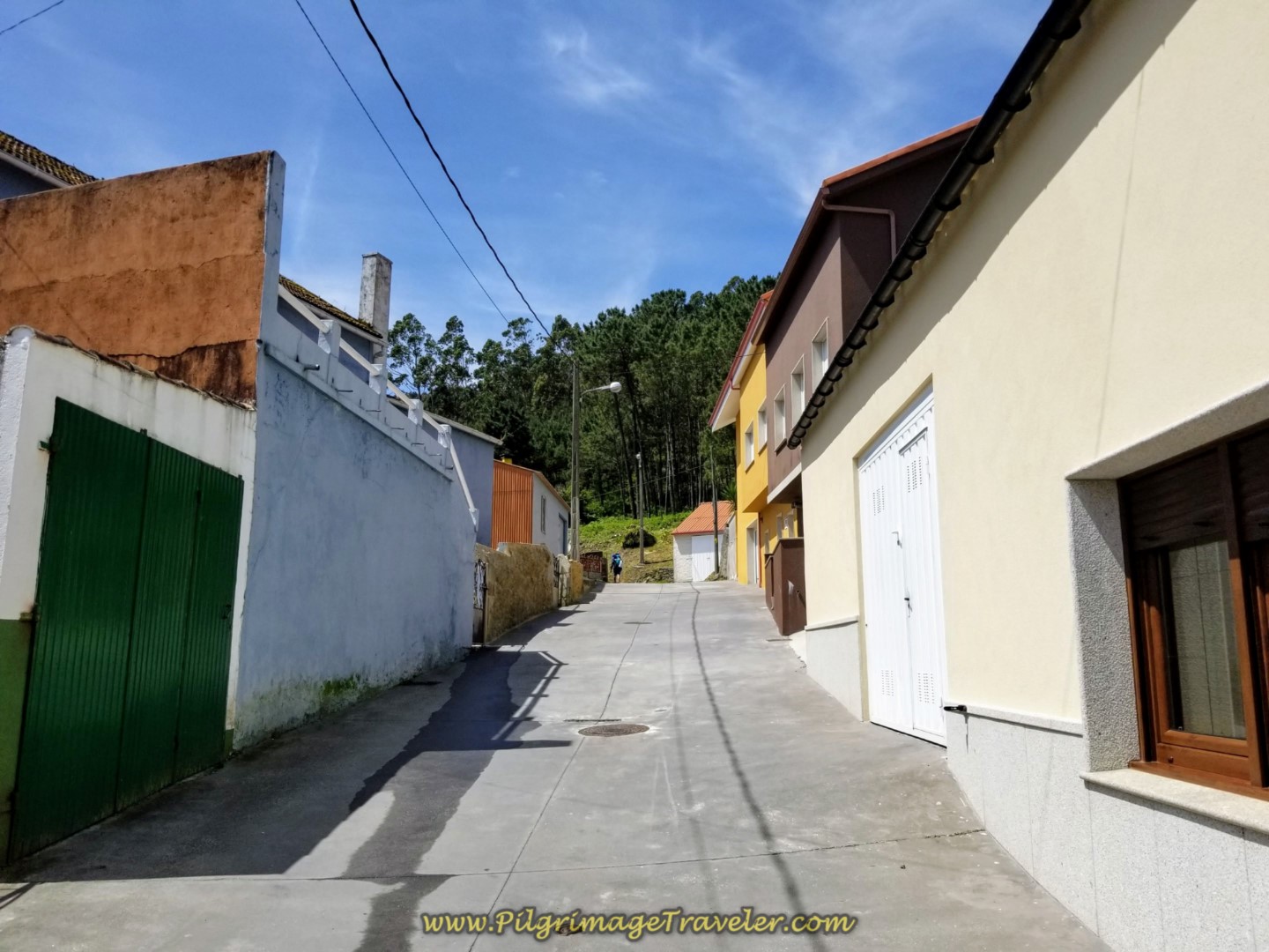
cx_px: 634
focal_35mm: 26
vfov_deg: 53.1
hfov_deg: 67.3
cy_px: 476
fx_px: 953
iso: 50
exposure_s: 1/3856
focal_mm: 4.3
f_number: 1.7
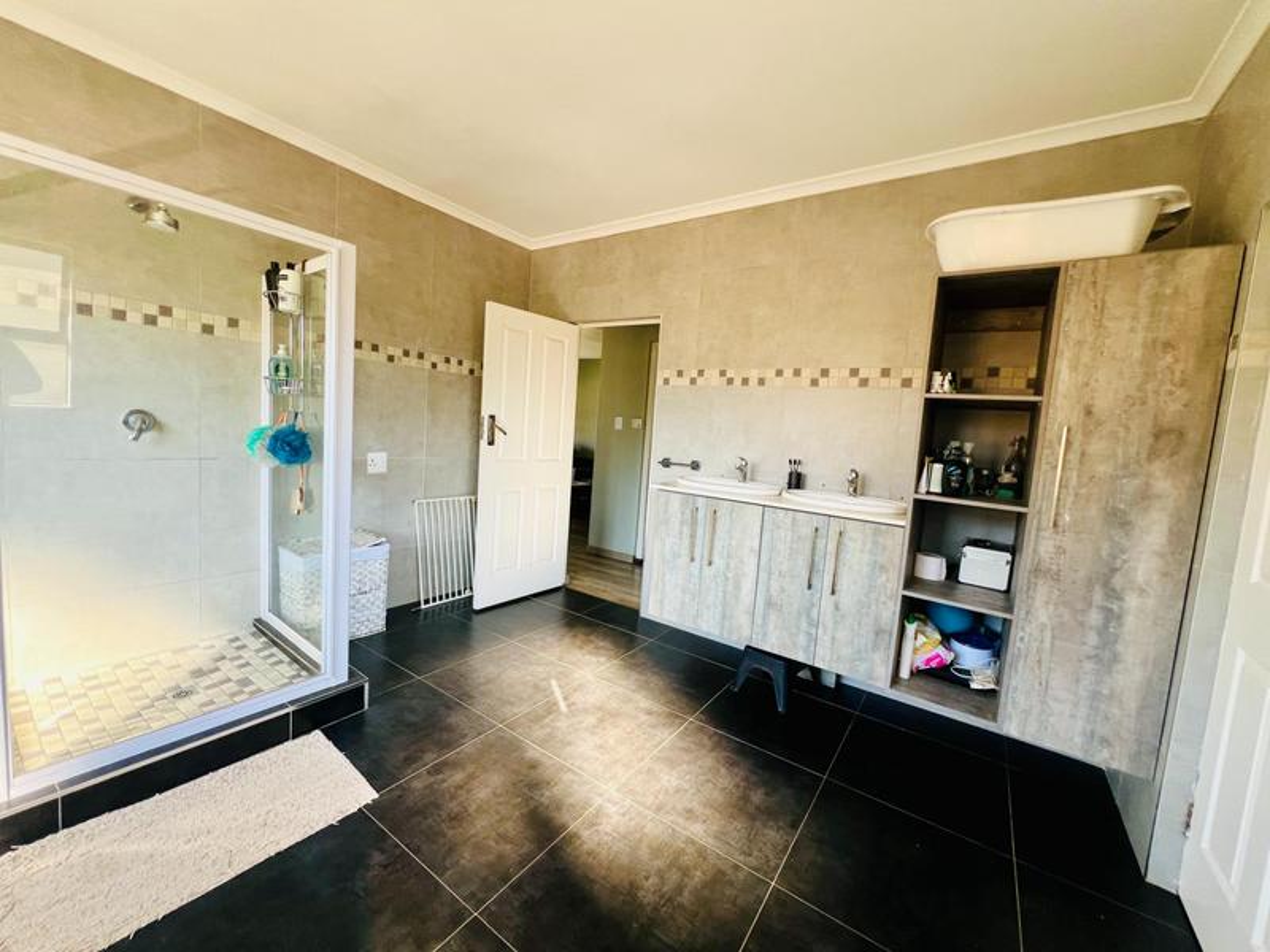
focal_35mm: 13
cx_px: 635
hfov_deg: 106.2
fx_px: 477
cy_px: 476
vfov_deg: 89.9
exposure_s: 1/99
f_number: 1.8
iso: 80
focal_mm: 1.57
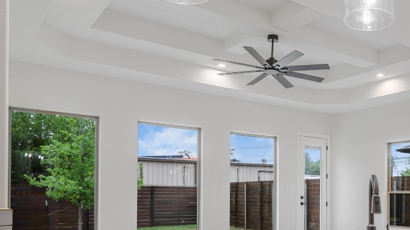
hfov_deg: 51.2
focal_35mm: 37
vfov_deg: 31.1
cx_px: 318
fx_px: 402
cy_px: 185
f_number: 11
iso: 250
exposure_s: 1/10
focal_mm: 21
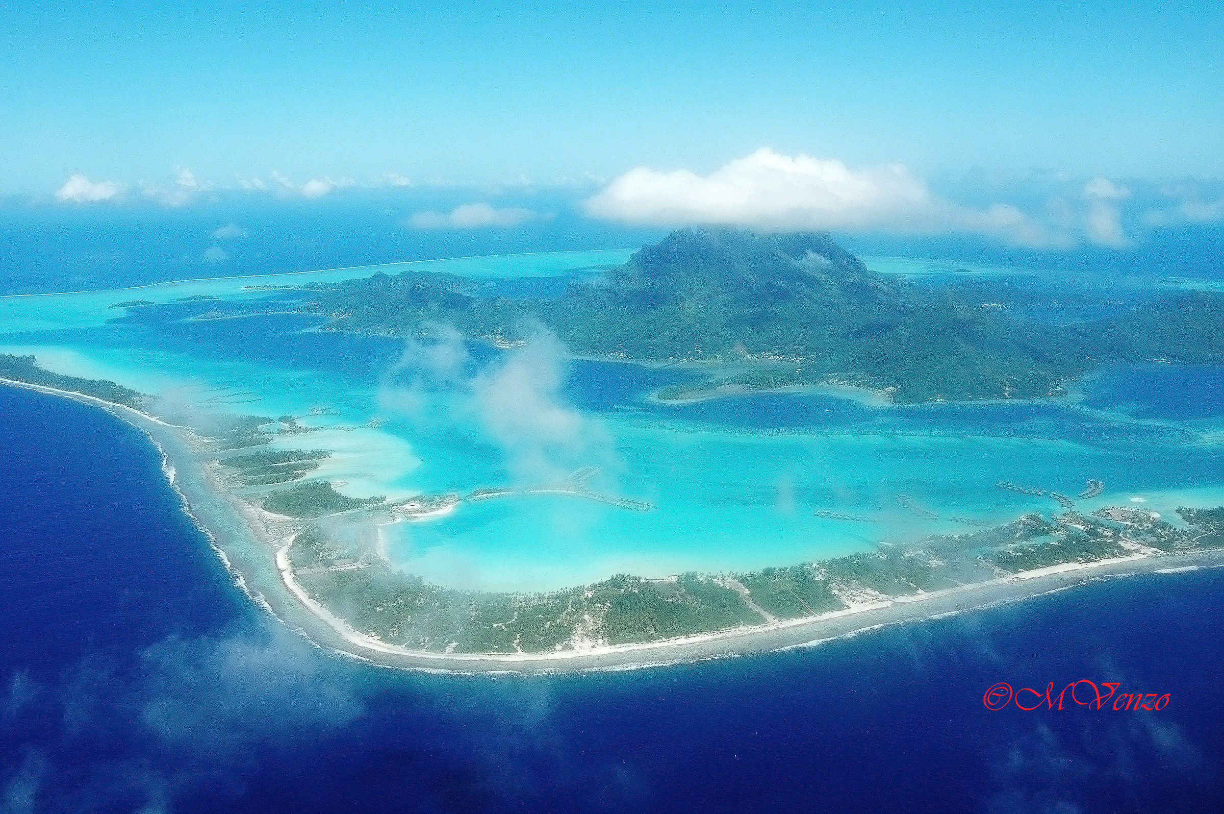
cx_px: 612
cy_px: 407
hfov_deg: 53.2
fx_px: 1223
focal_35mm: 36
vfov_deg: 36.8
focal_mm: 24
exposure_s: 1/400
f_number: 10
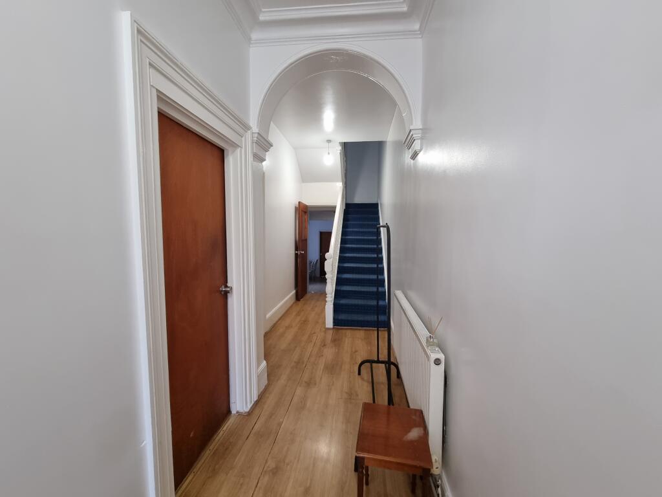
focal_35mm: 13
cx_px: 331
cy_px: 248
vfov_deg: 89.9
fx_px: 249
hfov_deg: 106.2
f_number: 2.2
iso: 400
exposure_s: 1/50
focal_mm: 2.2
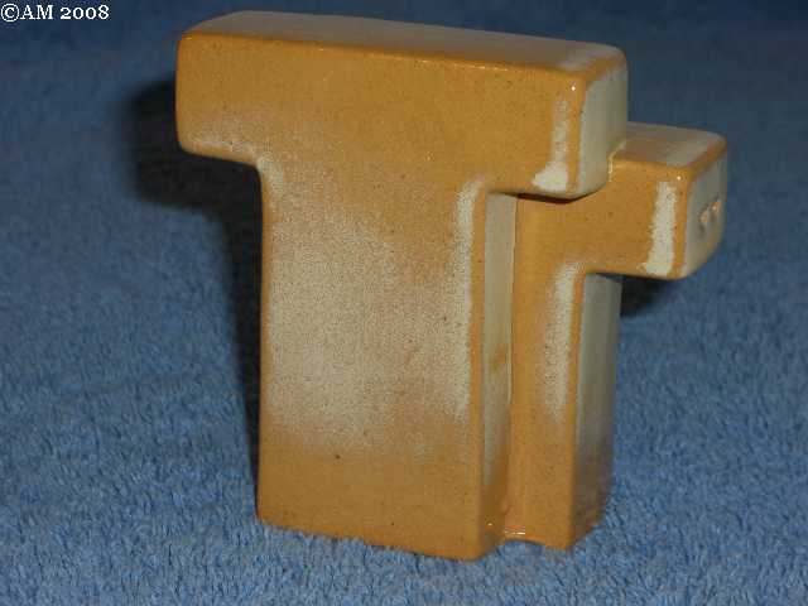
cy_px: 303
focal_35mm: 114
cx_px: 404
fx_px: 2661
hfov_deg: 17.3
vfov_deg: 13.0
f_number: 10.8
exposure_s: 1/30
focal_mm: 23.7
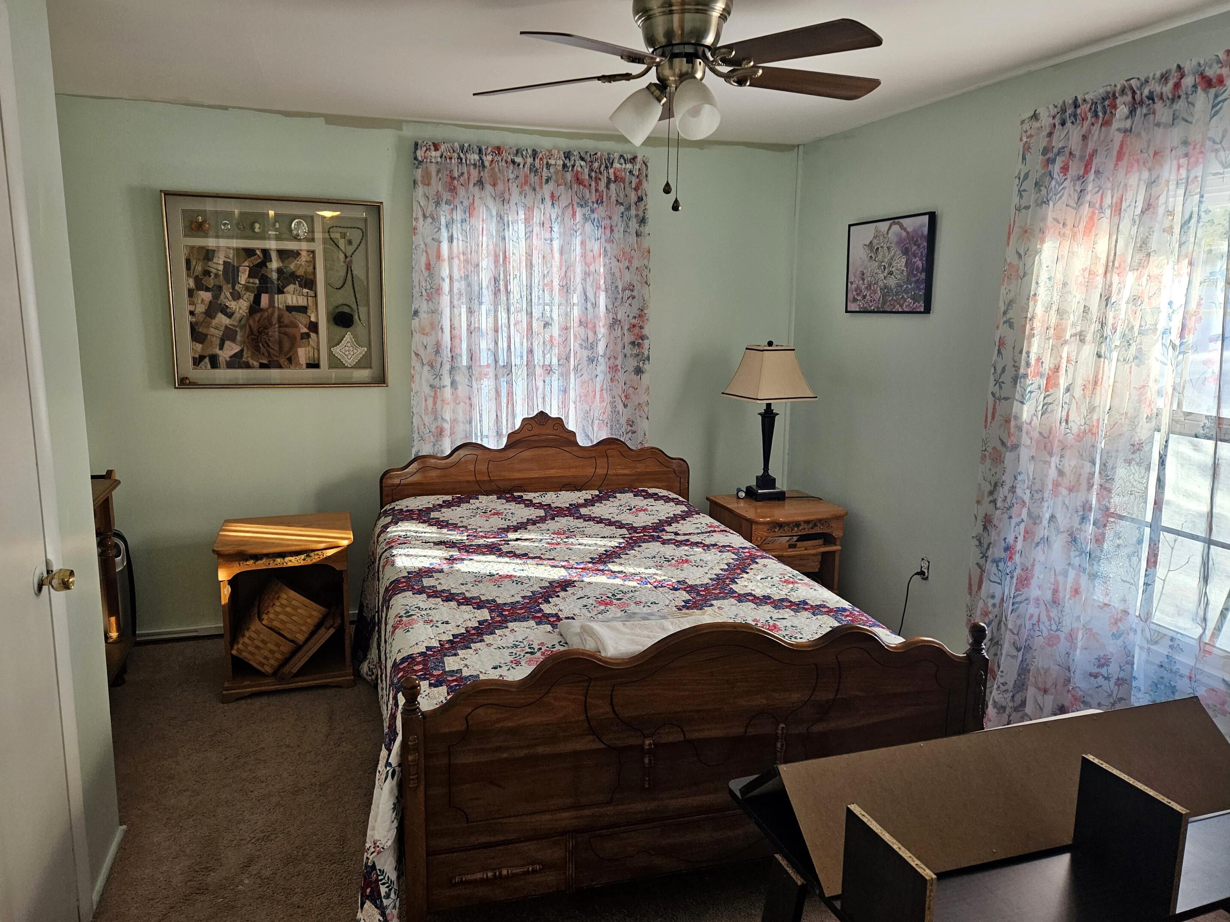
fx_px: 853
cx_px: 591
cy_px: 444
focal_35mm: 24
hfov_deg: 71.6
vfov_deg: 56.8
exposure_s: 1/120
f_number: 1.8
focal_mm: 5.4
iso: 250
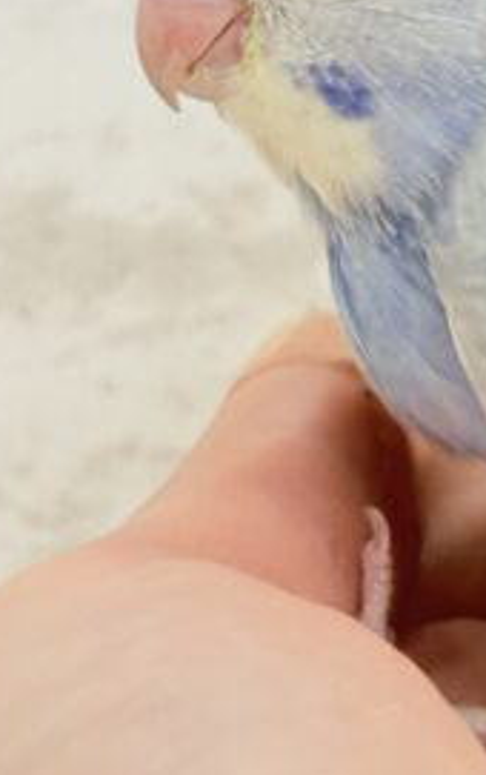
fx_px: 2748
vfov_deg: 16.0
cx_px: 878
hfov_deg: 9.6
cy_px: 197
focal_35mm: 130
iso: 100
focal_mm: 5.96
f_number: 1.6
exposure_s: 1/100
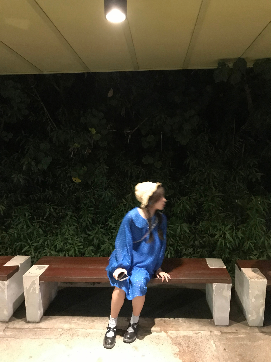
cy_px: 181
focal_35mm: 28
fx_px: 292
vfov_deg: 63.4
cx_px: 136
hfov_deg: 49.7
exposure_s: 1/4
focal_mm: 3.99
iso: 160
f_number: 1.8
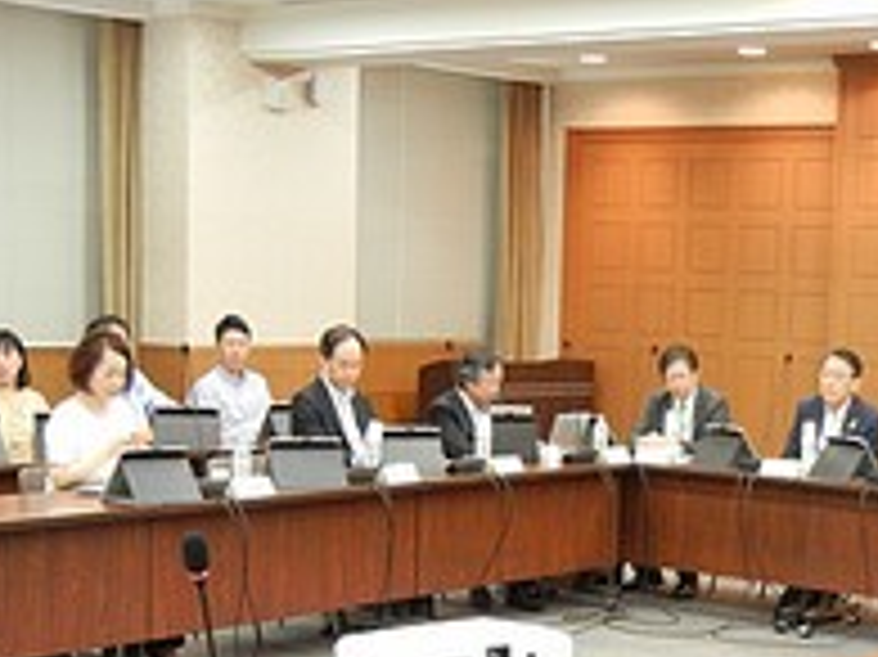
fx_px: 2028
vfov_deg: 18.0
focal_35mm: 80
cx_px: 594
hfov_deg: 24.3
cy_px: 630
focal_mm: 7.1
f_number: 3.7
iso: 400
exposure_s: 1/21.1
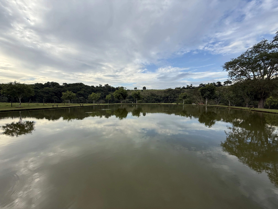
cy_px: 104
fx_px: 112
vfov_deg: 85.7
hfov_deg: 102.1
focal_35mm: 14
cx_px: 139
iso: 50
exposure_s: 1/770
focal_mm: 2.22
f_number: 2.2
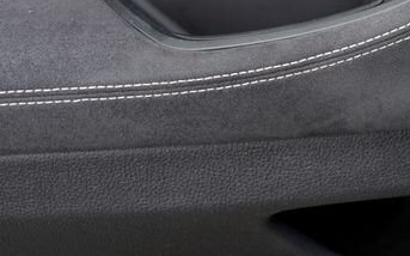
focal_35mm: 73
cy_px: -124
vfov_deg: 16.3
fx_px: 815
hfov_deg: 26.4
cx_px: 430
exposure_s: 1/30
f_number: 2.8
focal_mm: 24
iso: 125
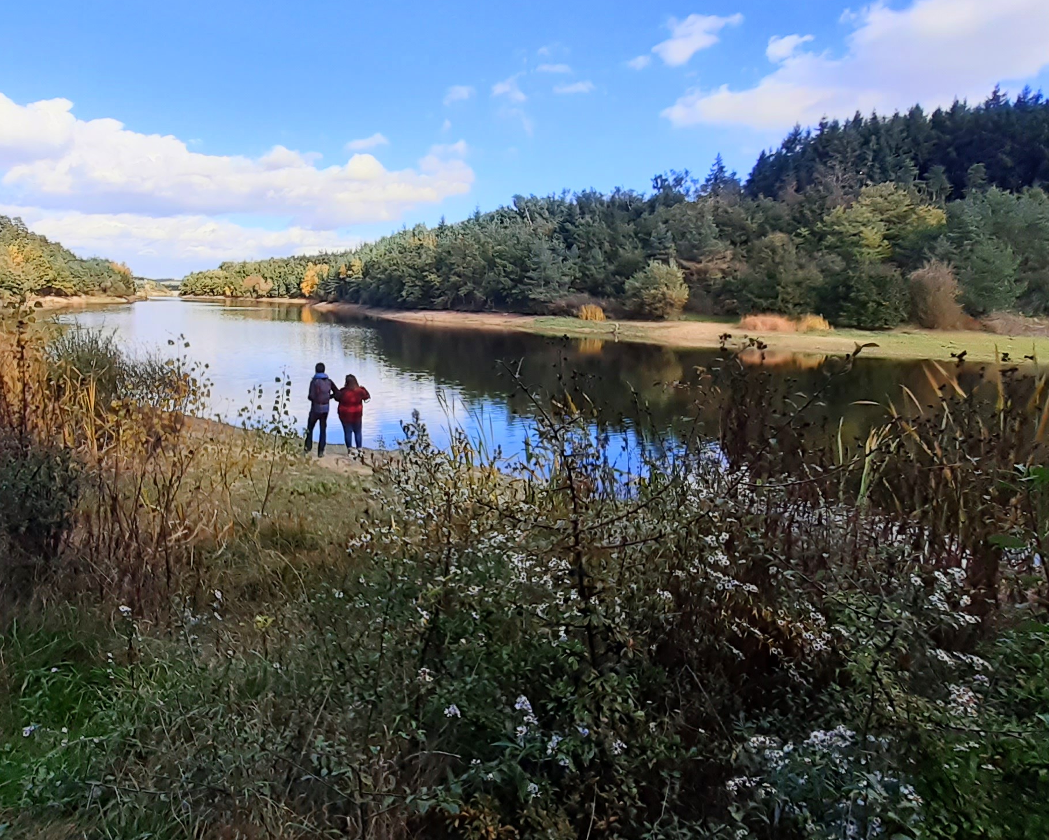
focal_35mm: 18
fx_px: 559
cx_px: 452
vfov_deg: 73.6
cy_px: 374
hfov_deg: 85.9
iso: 40
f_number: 2.2
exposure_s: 1/722
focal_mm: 1.13
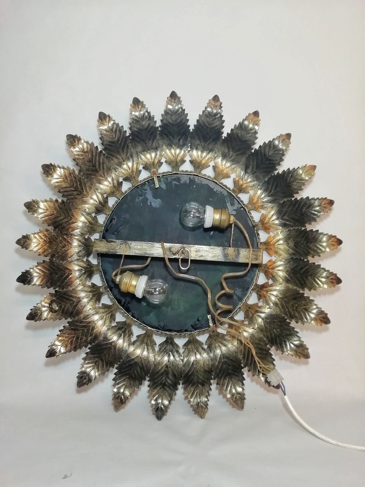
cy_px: 244
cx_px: 182
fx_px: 366
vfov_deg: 67.3
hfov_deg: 53.1
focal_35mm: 26
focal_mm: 3.46
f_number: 2.2
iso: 100
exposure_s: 1/33.3
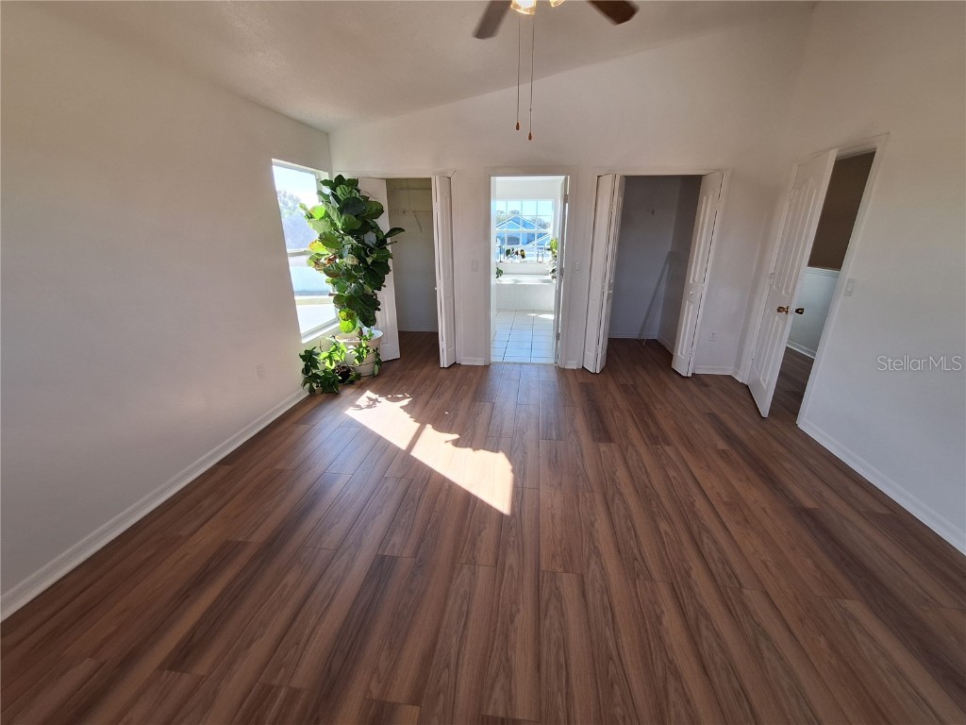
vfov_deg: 89.9
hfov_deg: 106.2
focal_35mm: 13
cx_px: 483
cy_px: 362
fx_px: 363
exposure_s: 1/120
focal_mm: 1.74
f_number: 2.2
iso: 50
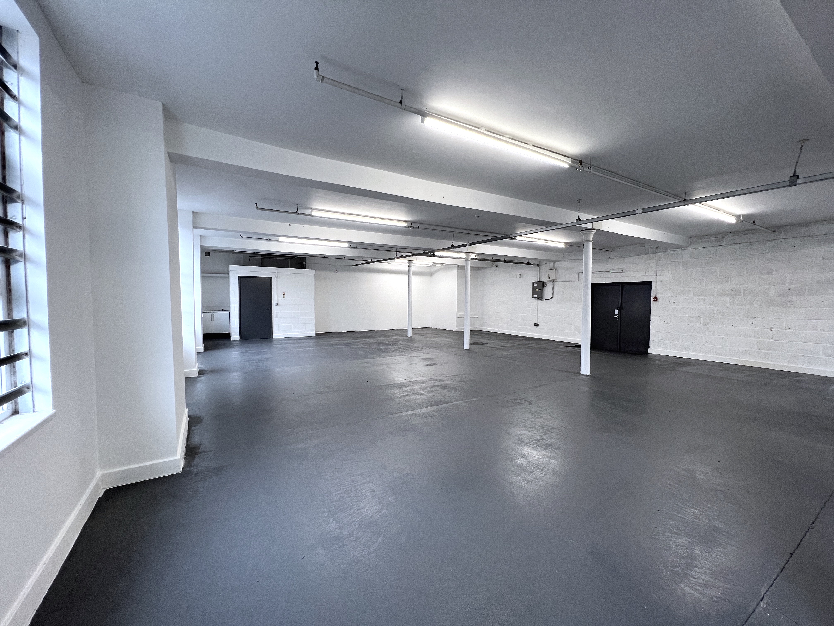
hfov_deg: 106.2
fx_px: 313
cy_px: 313
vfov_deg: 89.9
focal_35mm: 13
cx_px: 417
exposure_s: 1/100
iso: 80
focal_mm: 1.57
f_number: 1.8
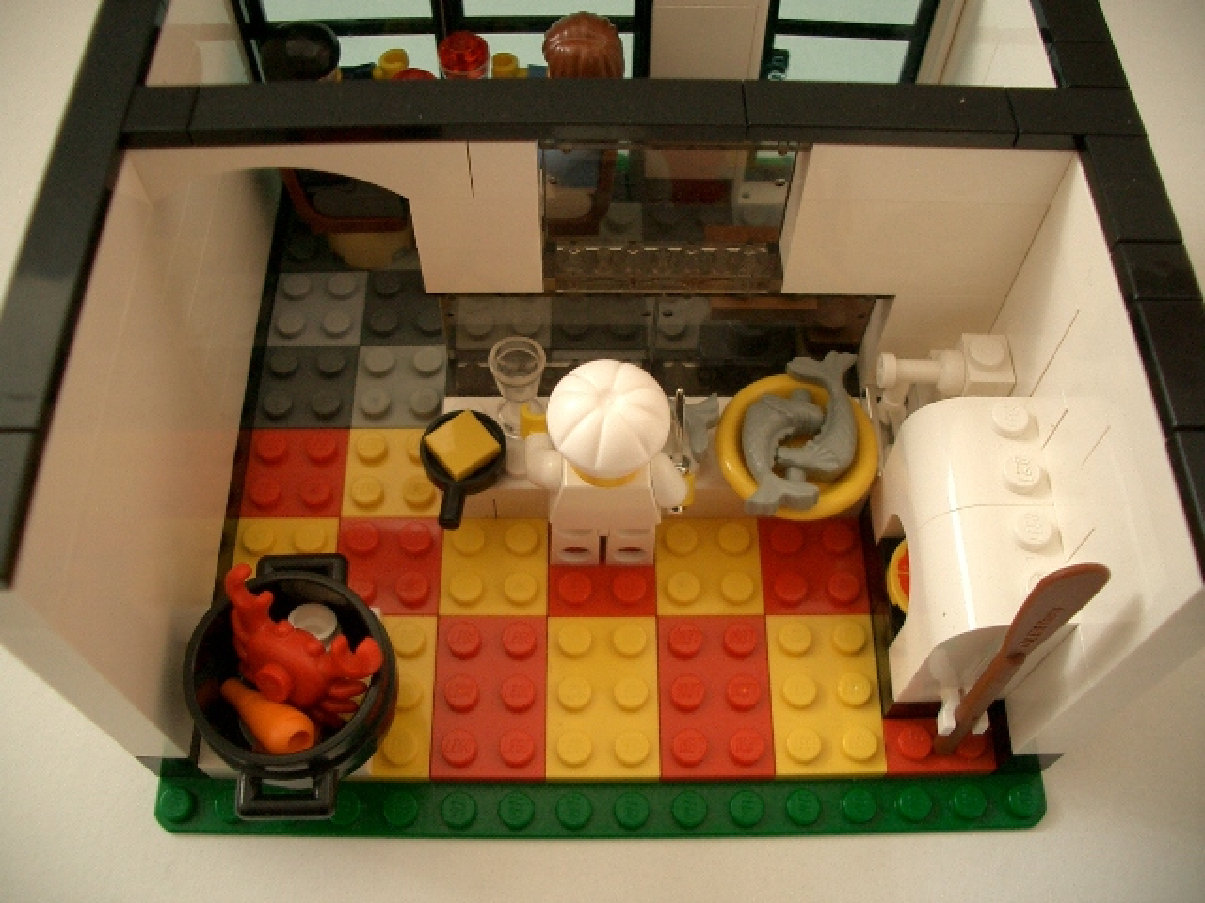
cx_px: 602
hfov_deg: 52.6
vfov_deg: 40.7
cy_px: 452
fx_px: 1218
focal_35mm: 35
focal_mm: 5.8
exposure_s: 1/50
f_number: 2.6
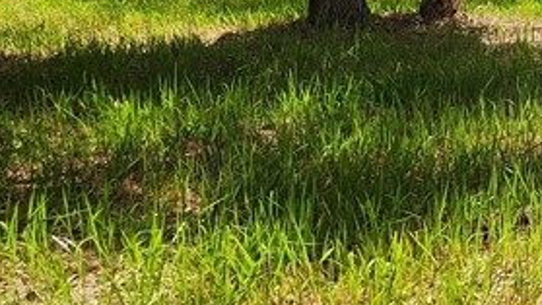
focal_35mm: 92
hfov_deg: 19.0
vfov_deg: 13.0
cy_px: 4
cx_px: 911
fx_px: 1322
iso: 20
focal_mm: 5.4
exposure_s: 1/970
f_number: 1.8
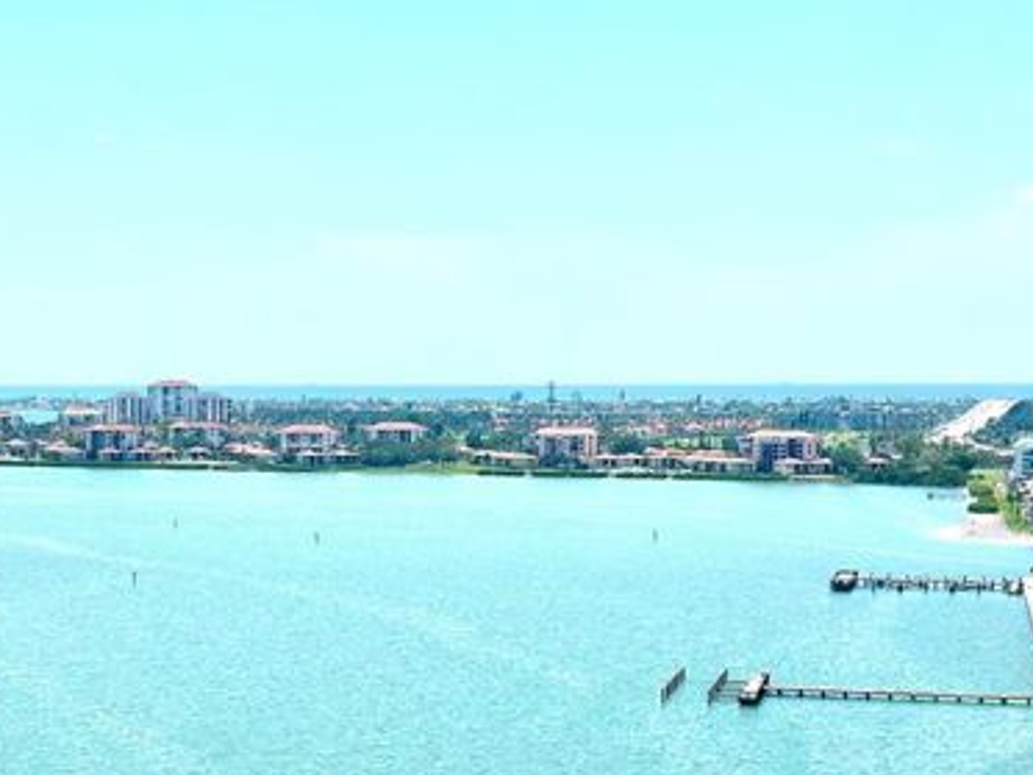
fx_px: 2716
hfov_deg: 21.1
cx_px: 96
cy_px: 528
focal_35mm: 91
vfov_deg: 16.2
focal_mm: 6.86
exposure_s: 1/10870
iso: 100
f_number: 1.78
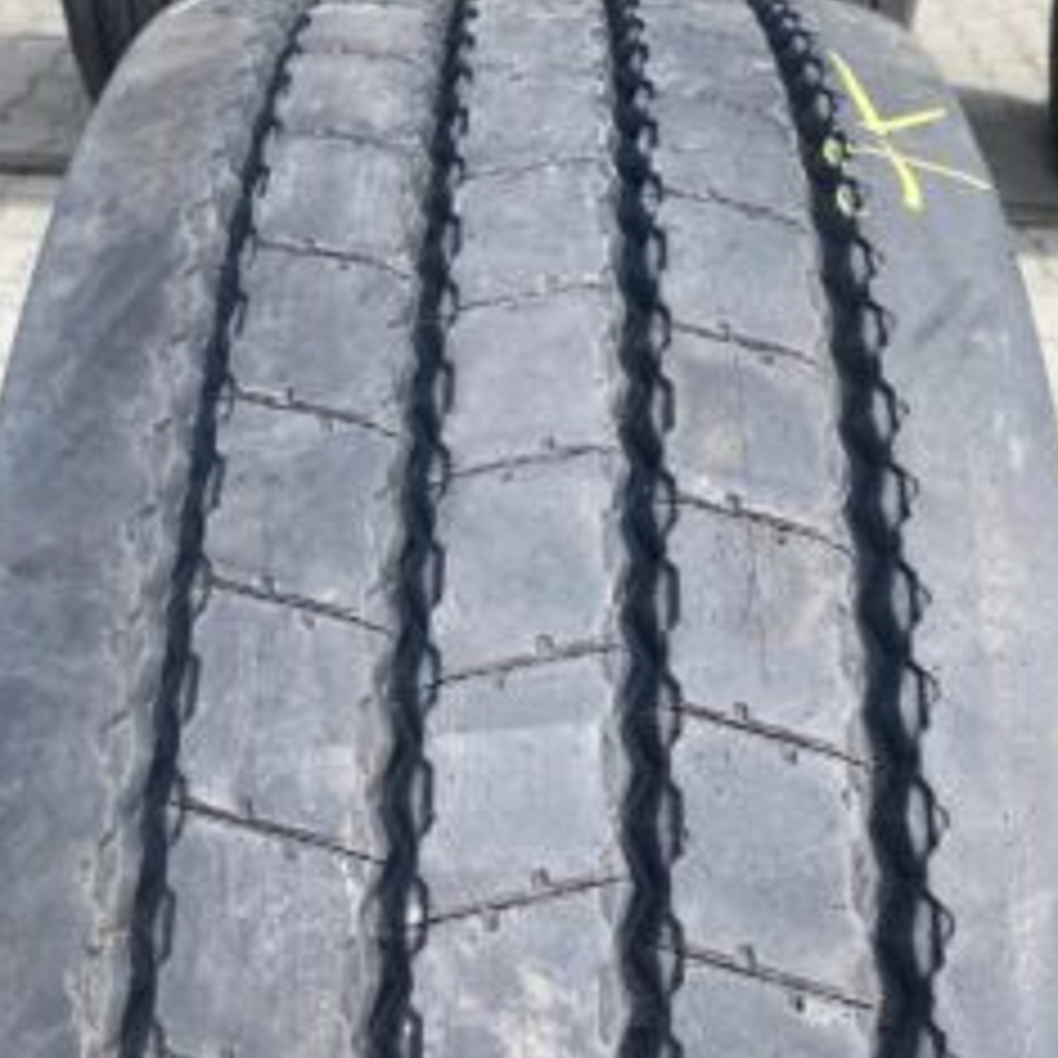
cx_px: 491
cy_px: 565
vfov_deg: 40.0
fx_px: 1452
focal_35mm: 42
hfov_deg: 40.0
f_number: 1.8
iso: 32
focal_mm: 4.25
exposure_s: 1/890
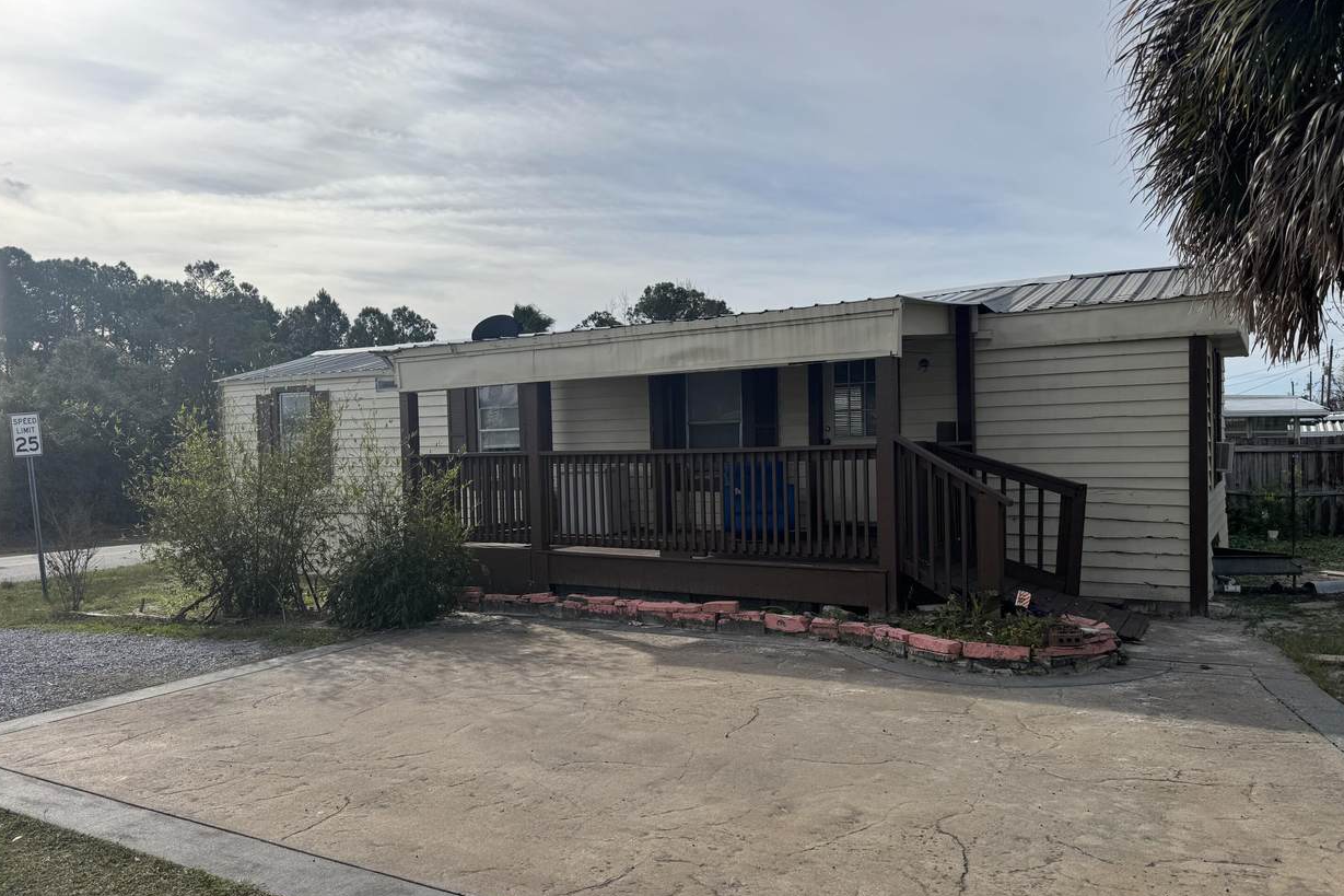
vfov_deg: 49.5
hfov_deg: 69.4
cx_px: 671
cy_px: 470
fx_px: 970
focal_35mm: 26
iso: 80
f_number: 1.78
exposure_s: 1/7937
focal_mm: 6.76
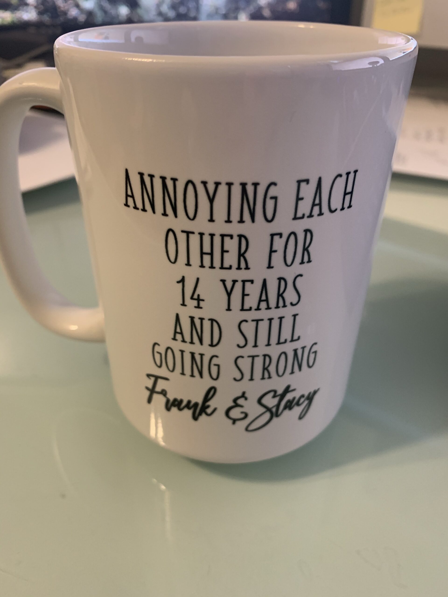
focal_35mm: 26
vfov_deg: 67.3
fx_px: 449
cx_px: 224
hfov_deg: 53.1
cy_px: 298
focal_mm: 4.25
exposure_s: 1/60
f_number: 1.8
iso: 250
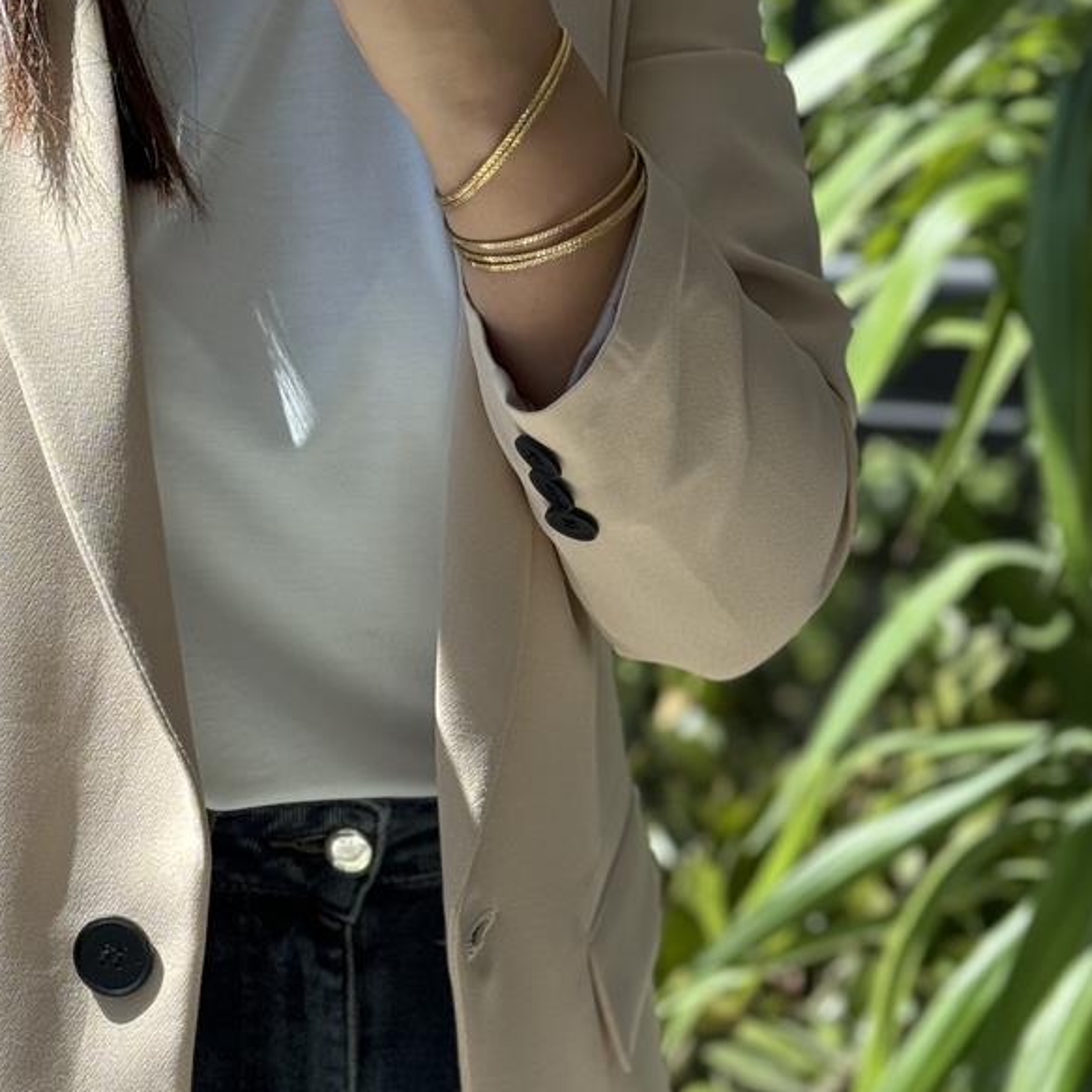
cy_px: 722
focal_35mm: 97
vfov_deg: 17.9
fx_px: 3462
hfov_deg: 17.8
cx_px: 240
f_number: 1.78
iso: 64
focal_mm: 6.76
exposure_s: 1/664
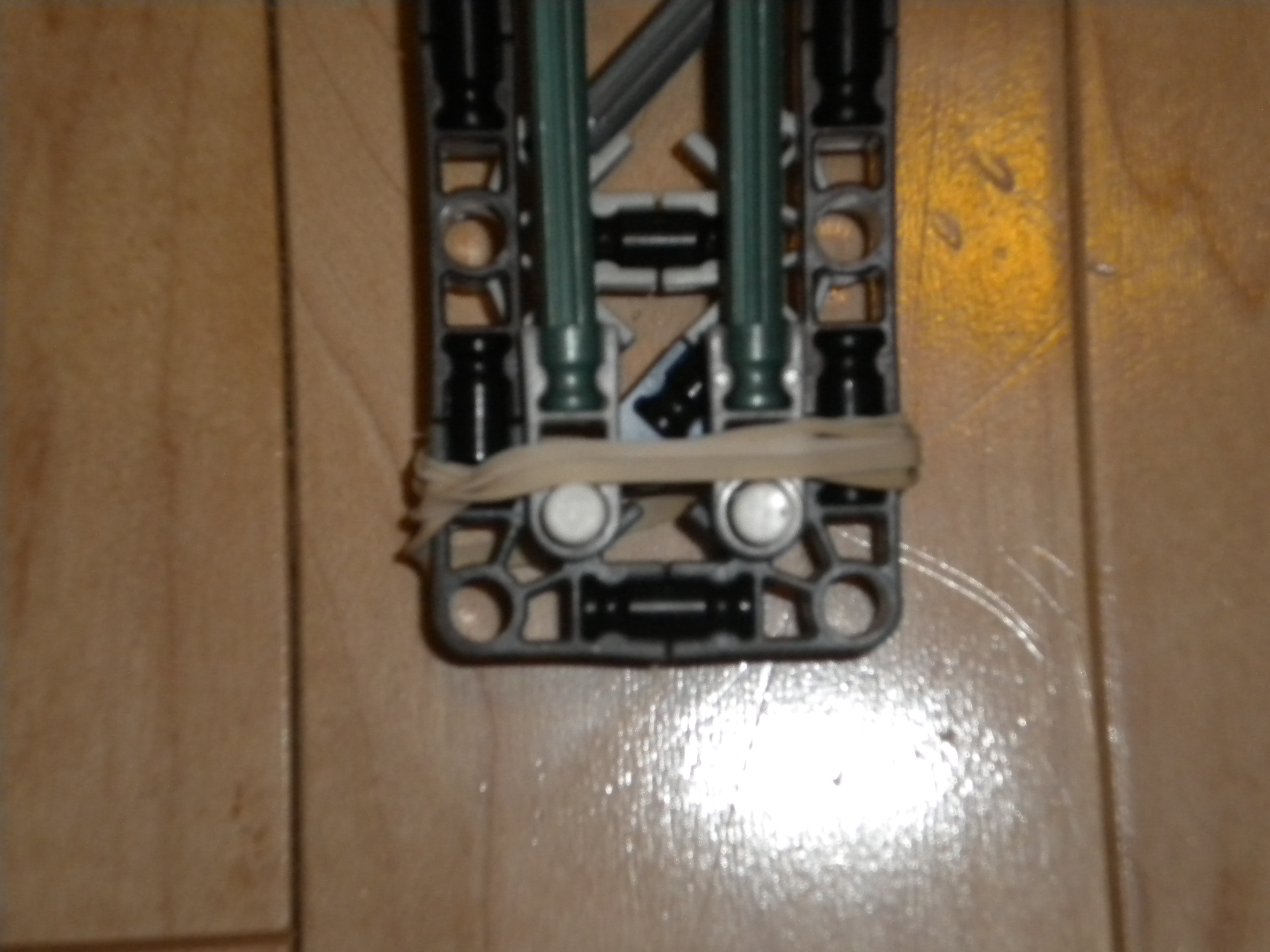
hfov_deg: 20.4
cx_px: 635
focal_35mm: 96
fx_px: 3522
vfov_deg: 15.4
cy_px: 476
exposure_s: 1/60
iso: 400
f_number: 5.7
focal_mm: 17.3
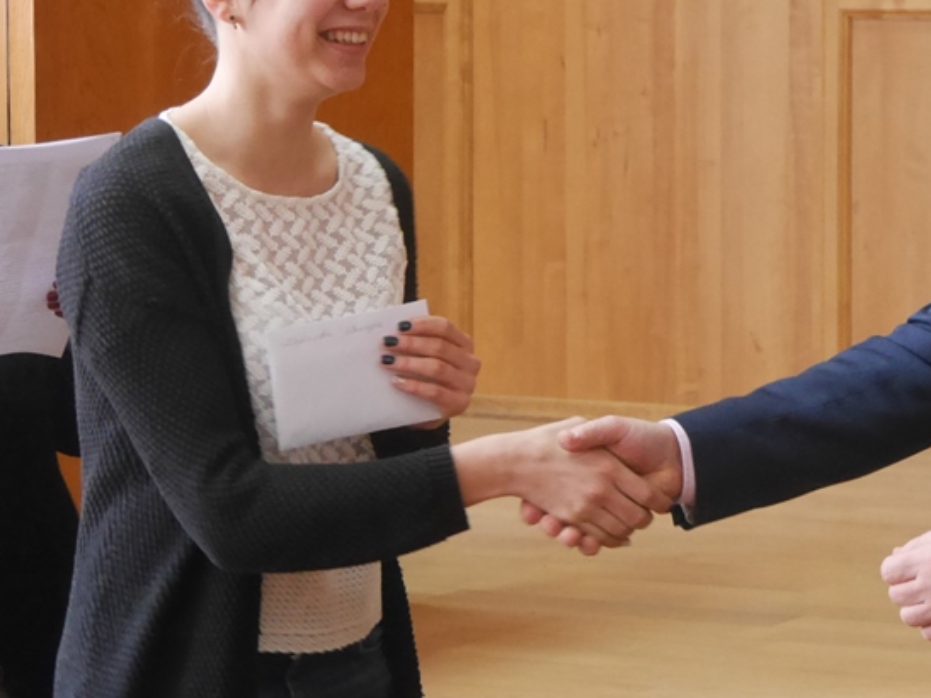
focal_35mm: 163
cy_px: 229
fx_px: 4383
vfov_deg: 9.1
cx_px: 781
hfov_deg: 12.1
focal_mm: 46
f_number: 4.9
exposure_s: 1/40
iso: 3200
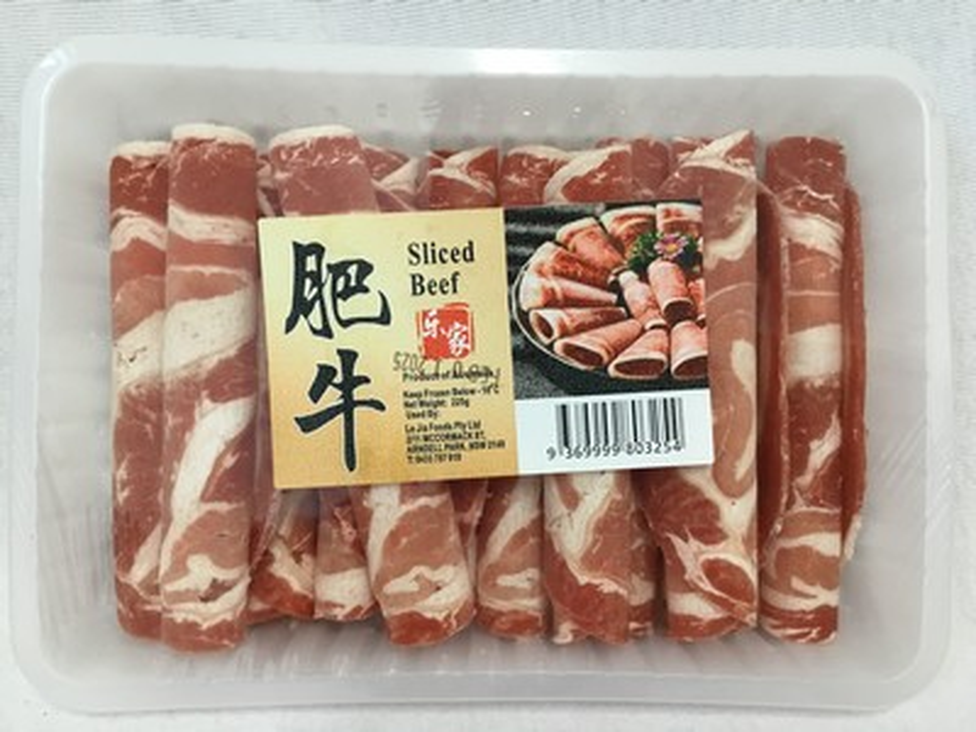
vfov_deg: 45.4
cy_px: 366
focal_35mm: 31
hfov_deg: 58.4
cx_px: 488
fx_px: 874
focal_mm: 3.3
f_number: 2.4
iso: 100
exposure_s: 1/33
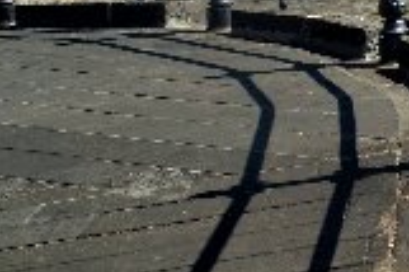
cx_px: 948
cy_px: -252
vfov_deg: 9.6
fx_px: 1521
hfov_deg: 12.4
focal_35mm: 134
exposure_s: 1/125
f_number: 11
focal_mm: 18
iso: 180
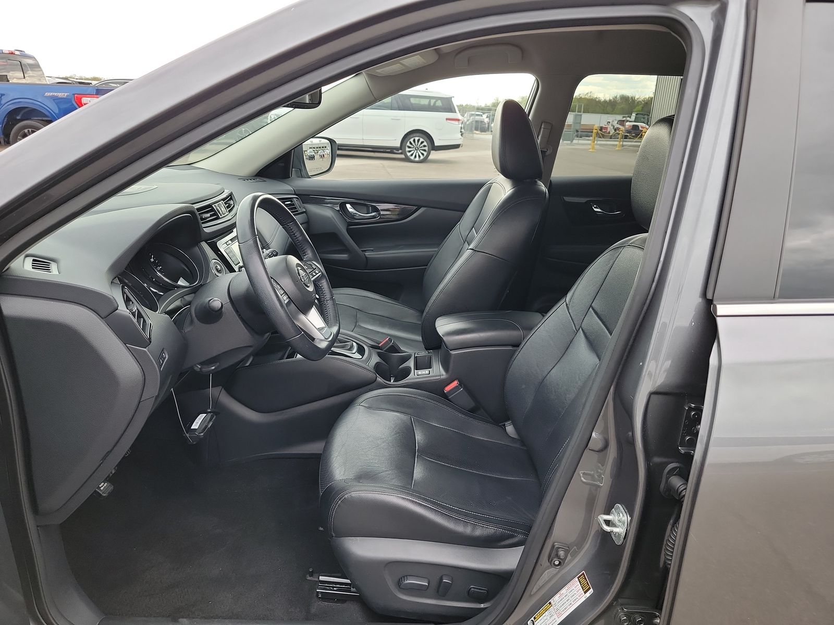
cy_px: 312
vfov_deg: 56.8
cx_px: 417
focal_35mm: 24
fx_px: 578
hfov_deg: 71.6
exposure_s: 1/59
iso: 112
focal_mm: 6.7
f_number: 1.8
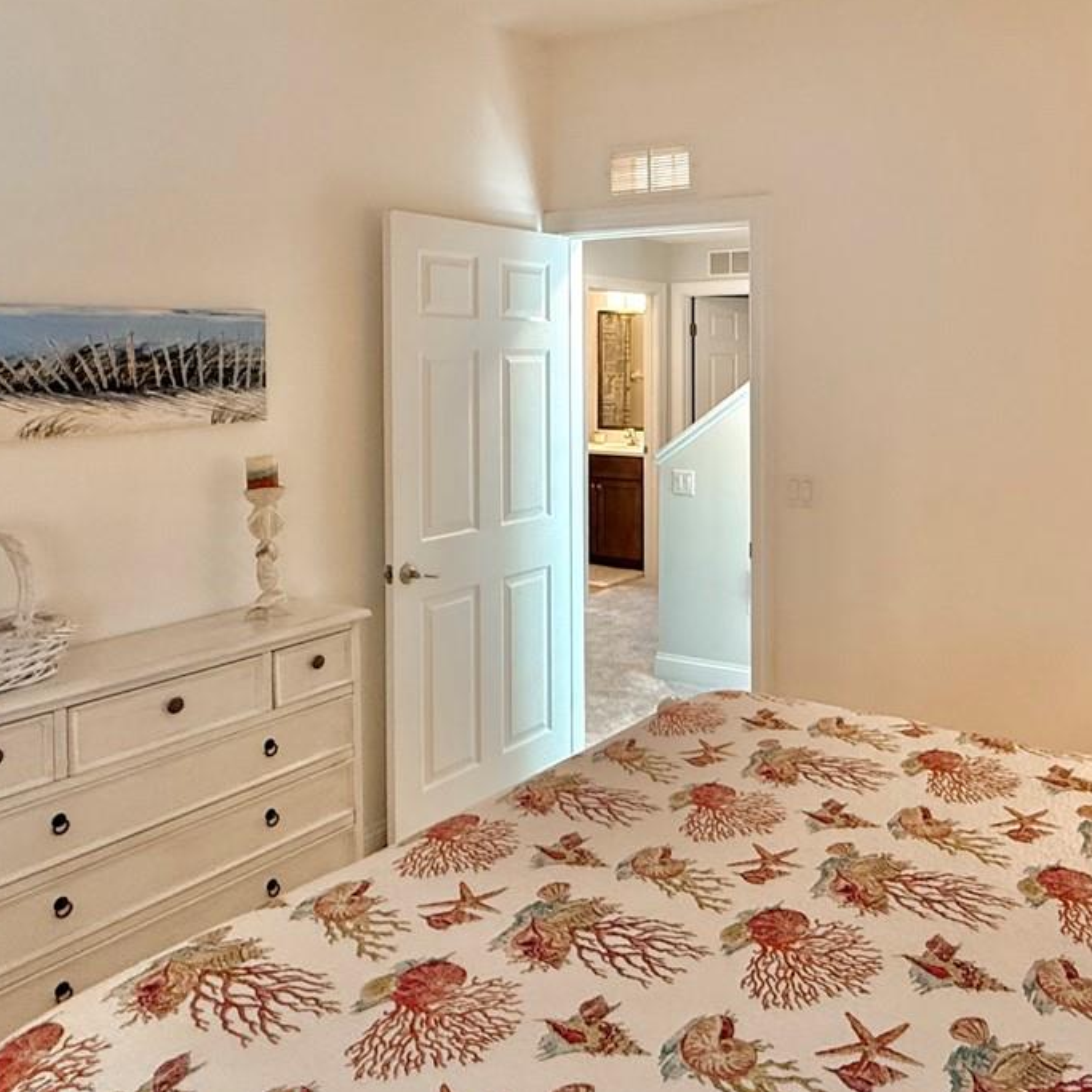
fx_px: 1035
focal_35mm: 29
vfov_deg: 54.4
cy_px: 360
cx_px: 799
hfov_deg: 53.5
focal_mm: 2.22
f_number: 2.2
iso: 320
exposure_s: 1/120
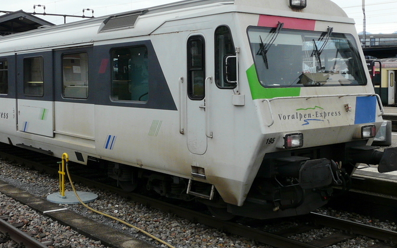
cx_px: 151
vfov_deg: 26.2
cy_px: 92
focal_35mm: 49
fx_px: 530
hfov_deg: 40.8
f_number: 4.5
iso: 100
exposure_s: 1/200
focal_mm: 5
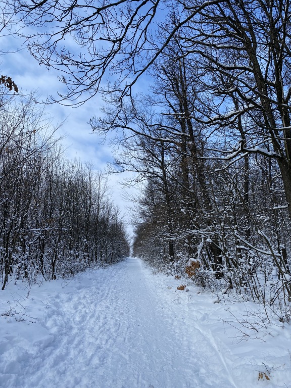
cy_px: 194
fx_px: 291
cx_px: 146
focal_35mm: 26
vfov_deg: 67.3
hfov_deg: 53.1
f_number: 1.8
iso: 32
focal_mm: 4.25
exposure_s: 1/1377
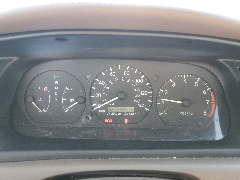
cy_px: 90
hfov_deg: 67.3
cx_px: 120
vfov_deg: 53.1
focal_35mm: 26
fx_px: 180
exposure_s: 1/100
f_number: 1.5
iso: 96
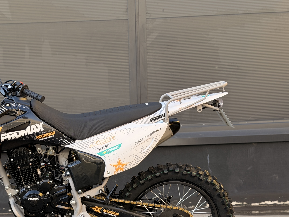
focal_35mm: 78
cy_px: 169
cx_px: 62
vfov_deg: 18.7
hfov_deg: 24.7
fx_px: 651
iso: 64
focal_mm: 6.76
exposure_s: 1/469
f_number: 1.78
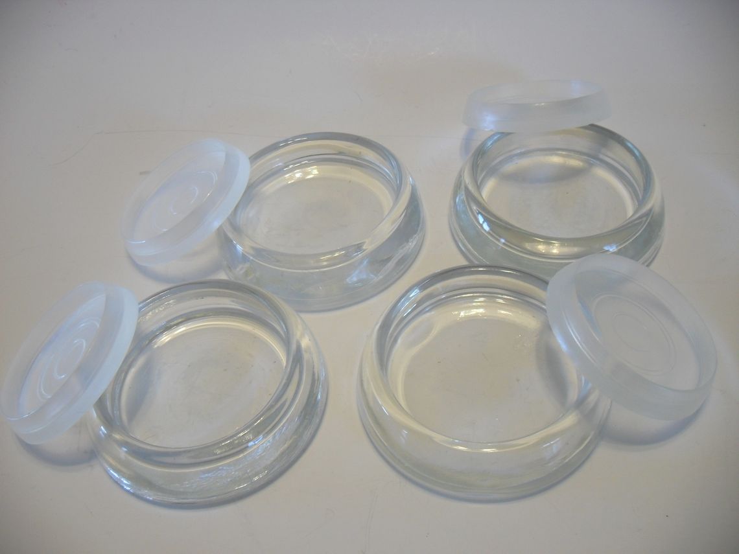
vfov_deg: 40.7
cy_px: 277
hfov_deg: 52.6
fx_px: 747
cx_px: 370
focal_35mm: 35
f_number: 2.8
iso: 160
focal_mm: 6.2
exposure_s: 1/45
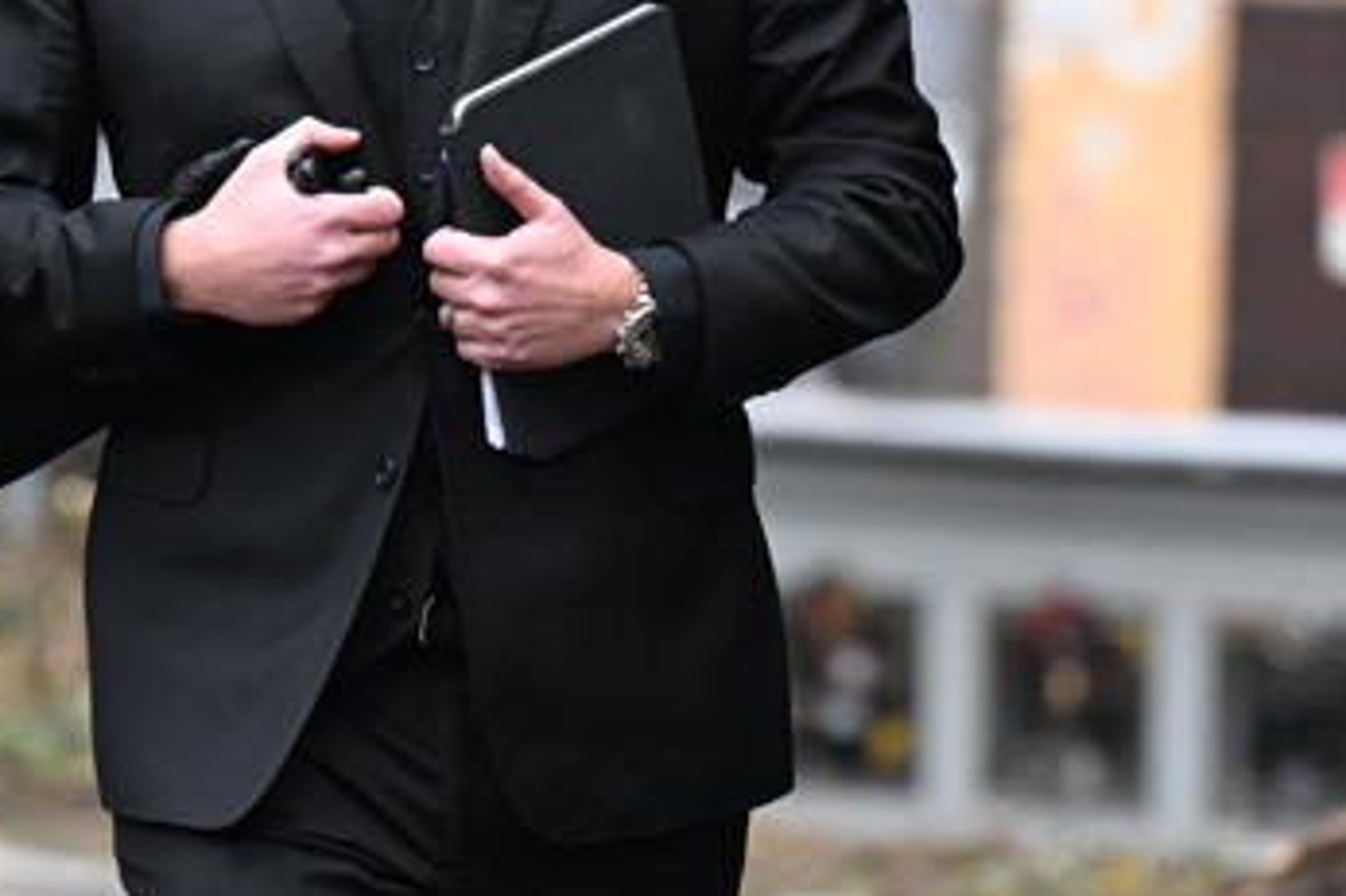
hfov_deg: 3.5
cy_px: 74
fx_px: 22310
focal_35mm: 597
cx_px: 101
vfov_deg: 2.3
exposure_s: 1/500
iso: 2000
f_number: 4.5
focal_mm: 200
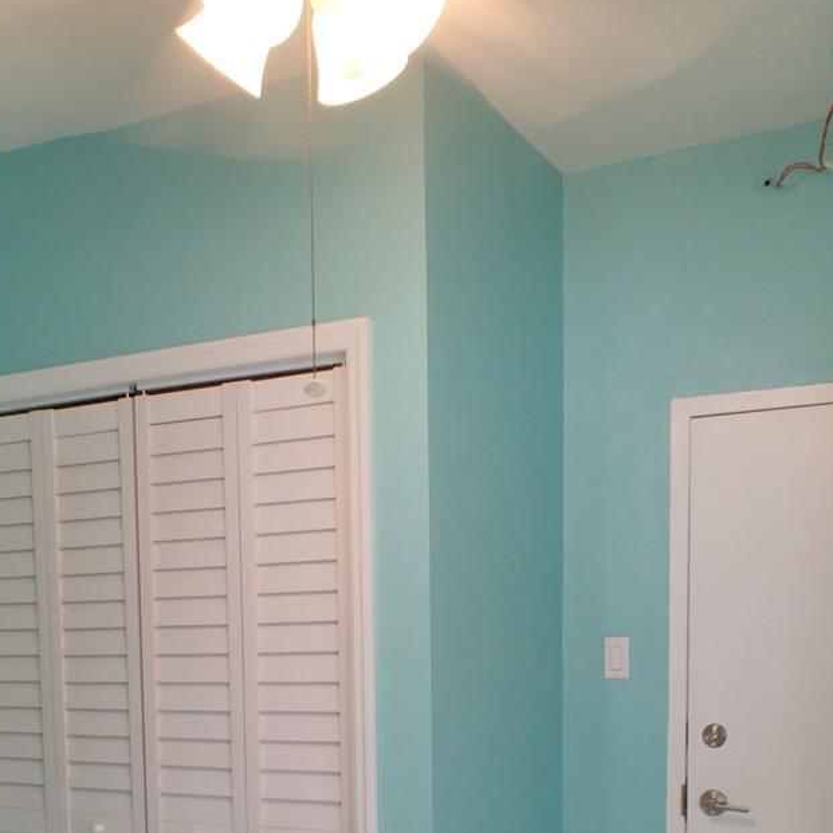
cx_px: 354
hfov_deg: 26.1
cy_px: 776
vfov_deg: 25.2
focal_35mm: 66
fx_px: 1797
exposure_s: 1/60
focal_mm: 4.15
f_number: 2.2
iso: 32
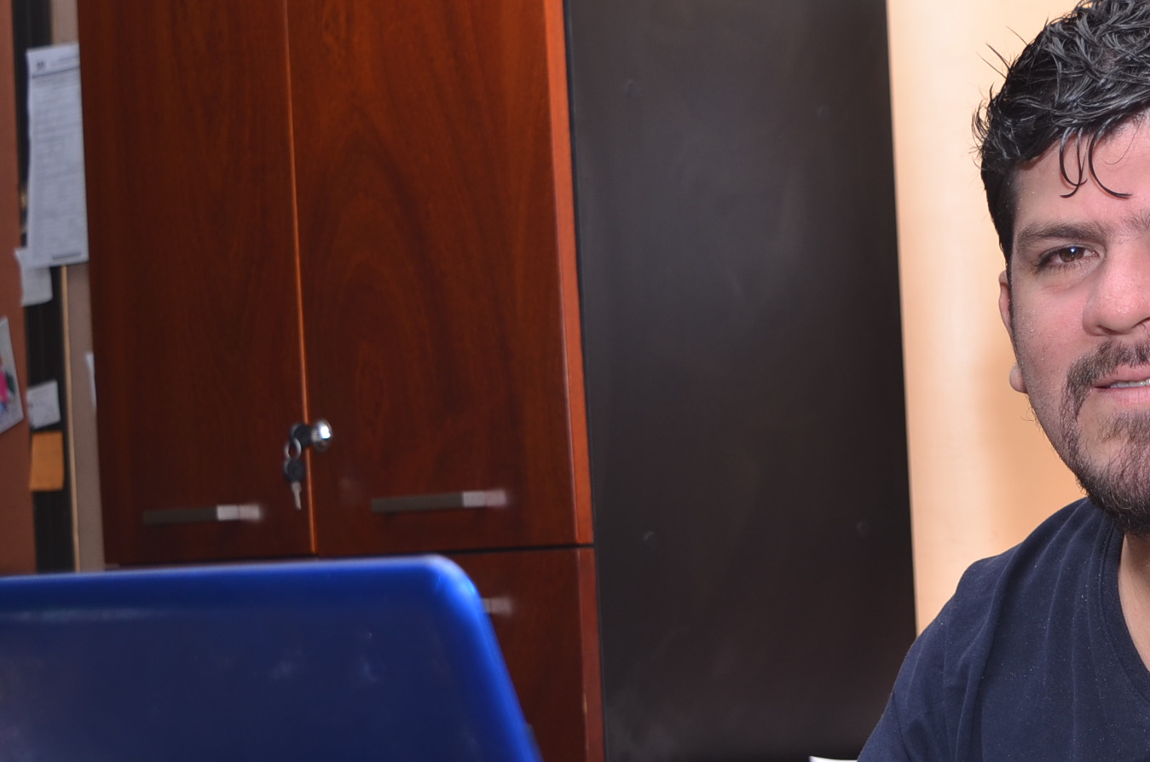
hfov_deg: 23.4
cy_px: 572
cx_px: 1015
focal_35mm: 85
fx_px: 2707
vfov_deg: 15.9
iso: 160
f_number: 4.5
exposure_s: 1/200
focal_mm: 31
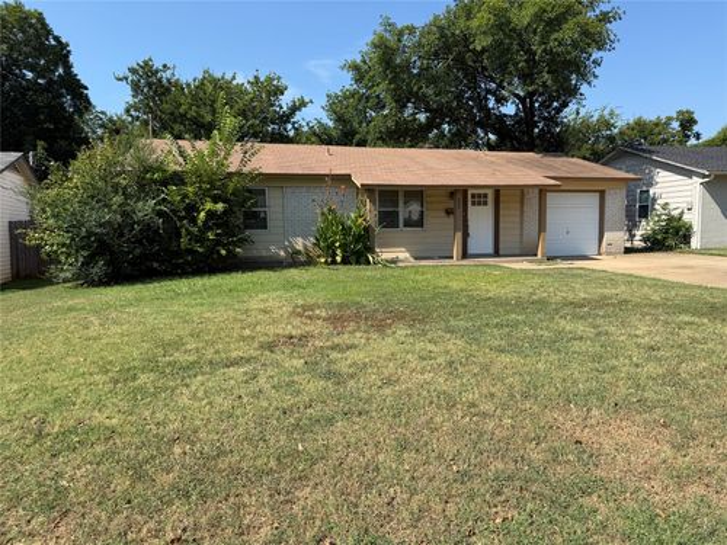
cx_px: 364
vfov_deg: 56.8
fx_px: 504
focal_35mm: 24
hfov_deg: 71.6
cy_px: 272
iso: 80
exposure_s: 1/3759
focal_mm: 6.76
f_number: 1.78
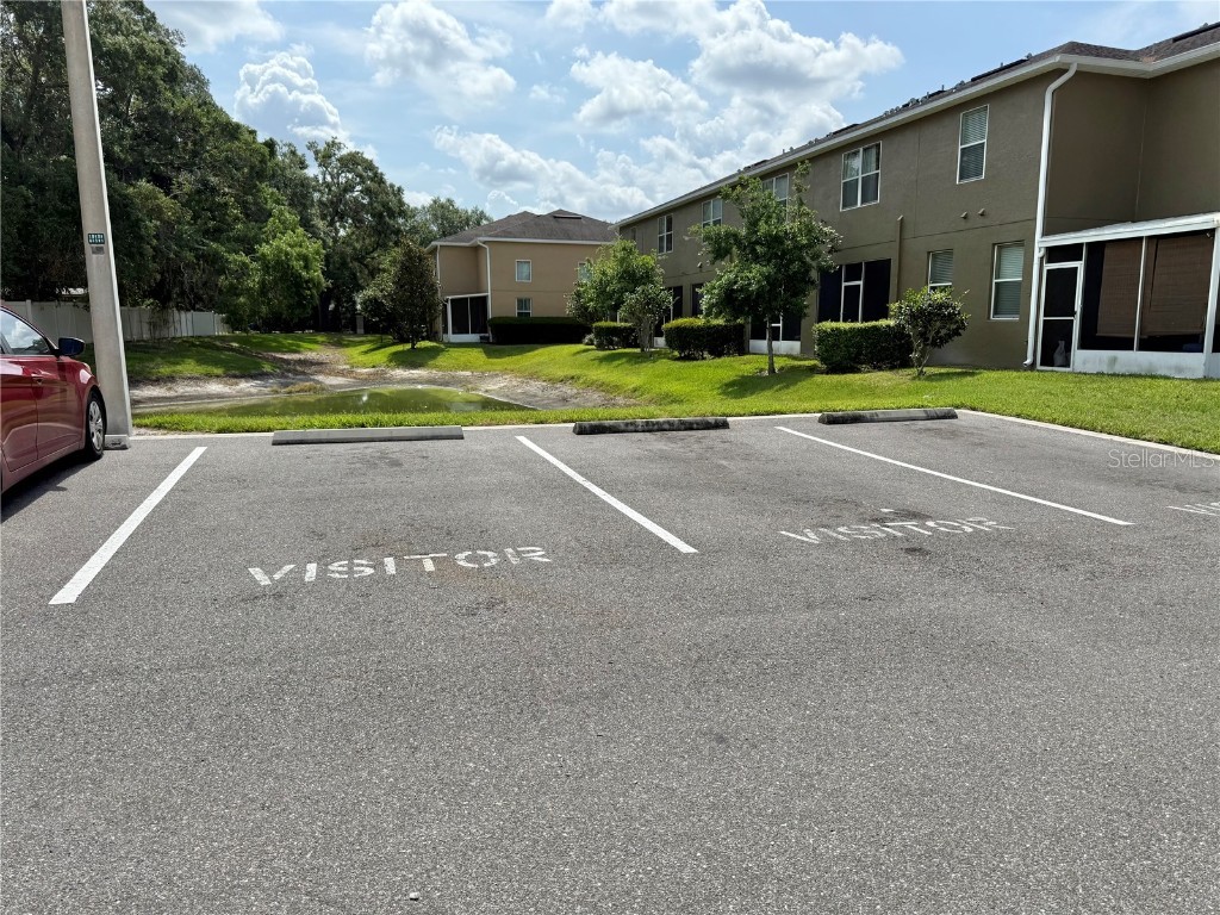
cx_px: 610
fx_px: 846
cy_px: 458
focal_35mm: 24
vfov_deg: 56.8
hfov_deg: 71.6
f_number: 1.78
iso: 80
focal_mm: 6.76
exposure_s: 1/5714
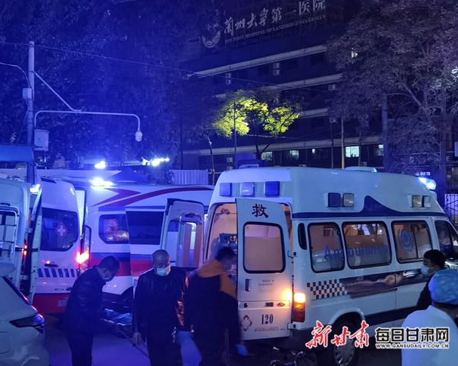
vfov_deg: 34.2
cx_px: 217
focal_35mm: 44
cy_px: 183
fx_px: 597
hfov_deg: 42.0
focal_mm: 6.71
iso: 640
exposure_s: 1/20
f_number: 1.9
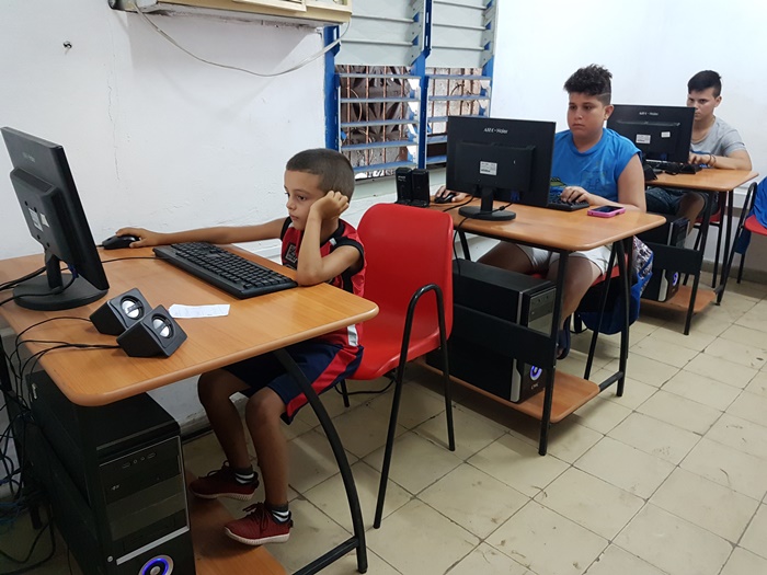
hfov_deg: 67.3
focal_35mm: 26
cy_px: 288
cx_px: 384
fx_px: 576
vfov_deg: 53.1
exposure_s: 1/17
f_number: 1.7
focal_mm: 4.2
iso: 250
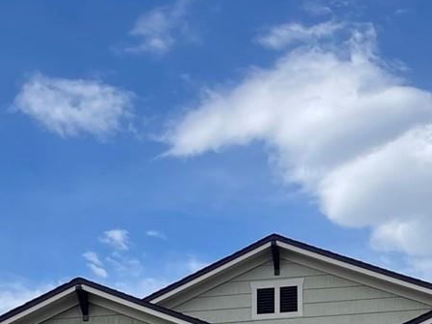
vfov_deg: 14.5
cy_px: 524
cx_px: 216
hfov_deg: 21.1
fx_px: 1160
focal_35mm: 93
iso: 32
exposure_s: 1/3003
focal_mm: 5.1
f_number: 1.6
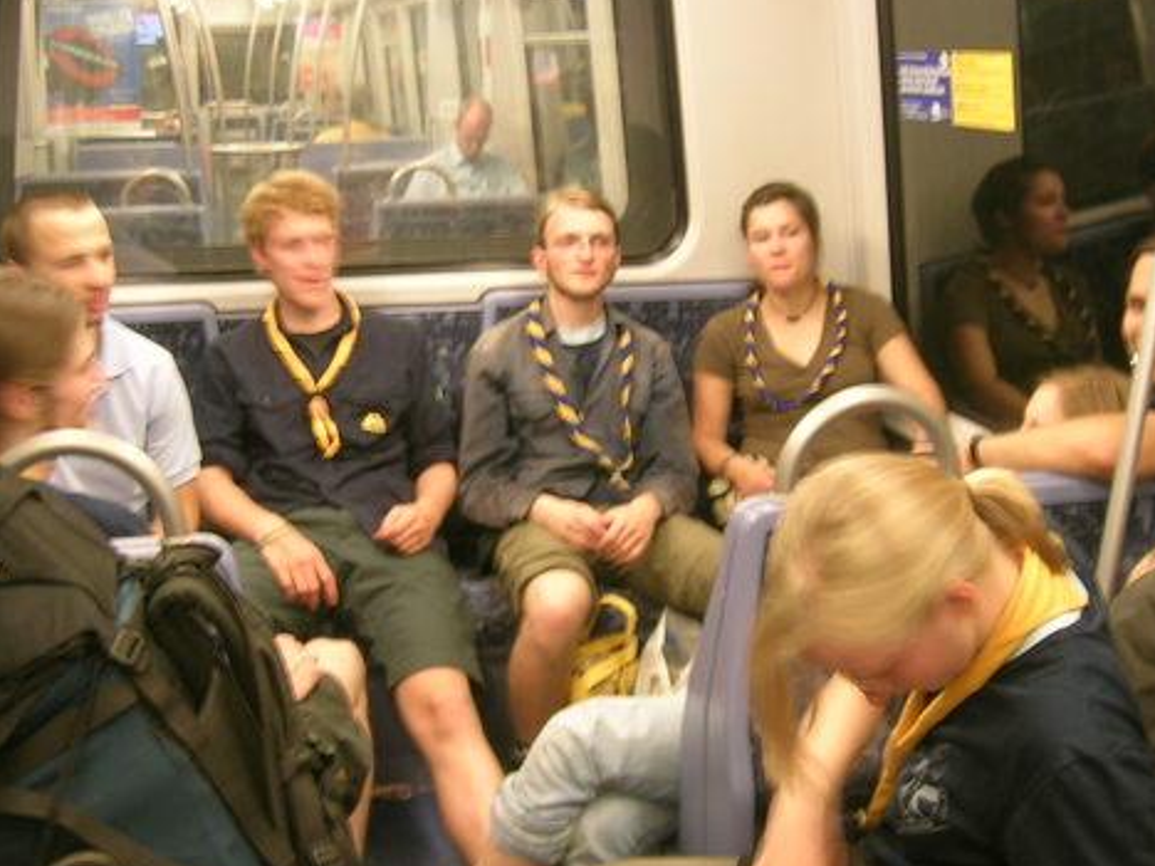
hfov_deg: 42.1
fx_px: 1501
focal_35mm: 45
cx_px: 579
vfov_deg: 32.1
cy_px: 384
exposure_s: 1/3.8
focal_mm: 5.4
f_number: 2.8
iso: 57
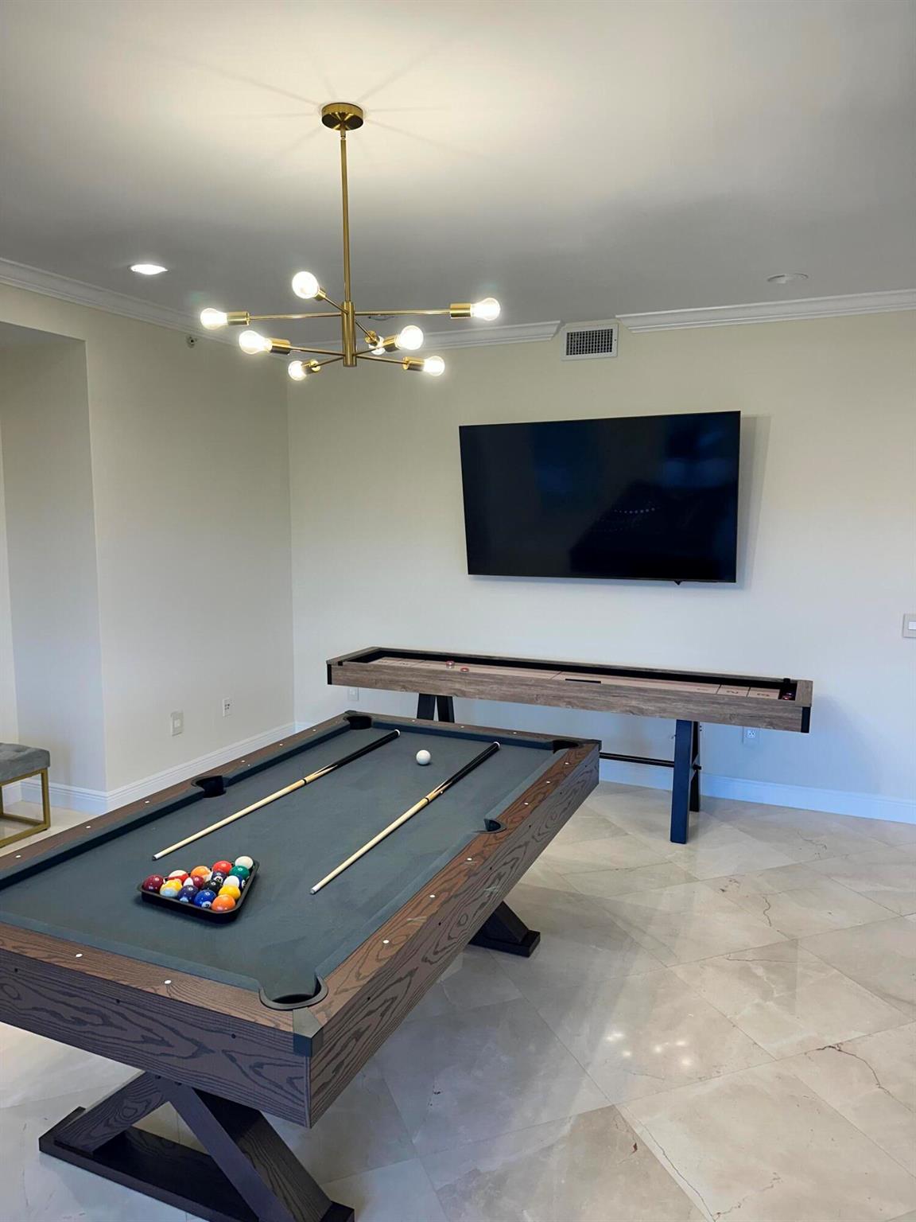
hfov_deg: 56.8
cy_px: 611
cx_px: 458
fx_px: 847
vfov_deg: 71.6
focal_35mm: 24
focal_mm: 6.86
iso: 80
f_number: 1.78
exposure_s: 1/120
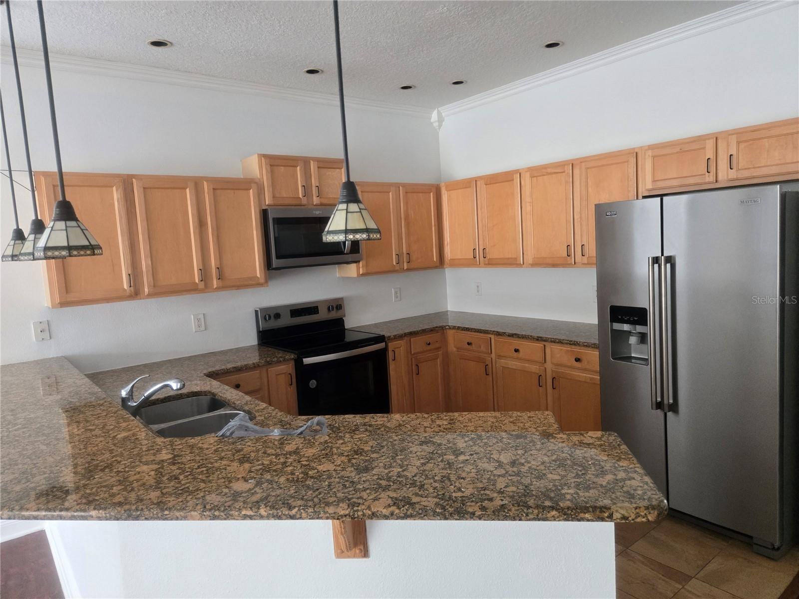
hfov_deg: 73.9
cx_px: 400
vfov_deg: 58.9
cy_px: 300
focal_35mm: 23
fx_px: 531
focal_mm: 5.4
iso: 800
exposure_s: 1/120
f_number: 1.8
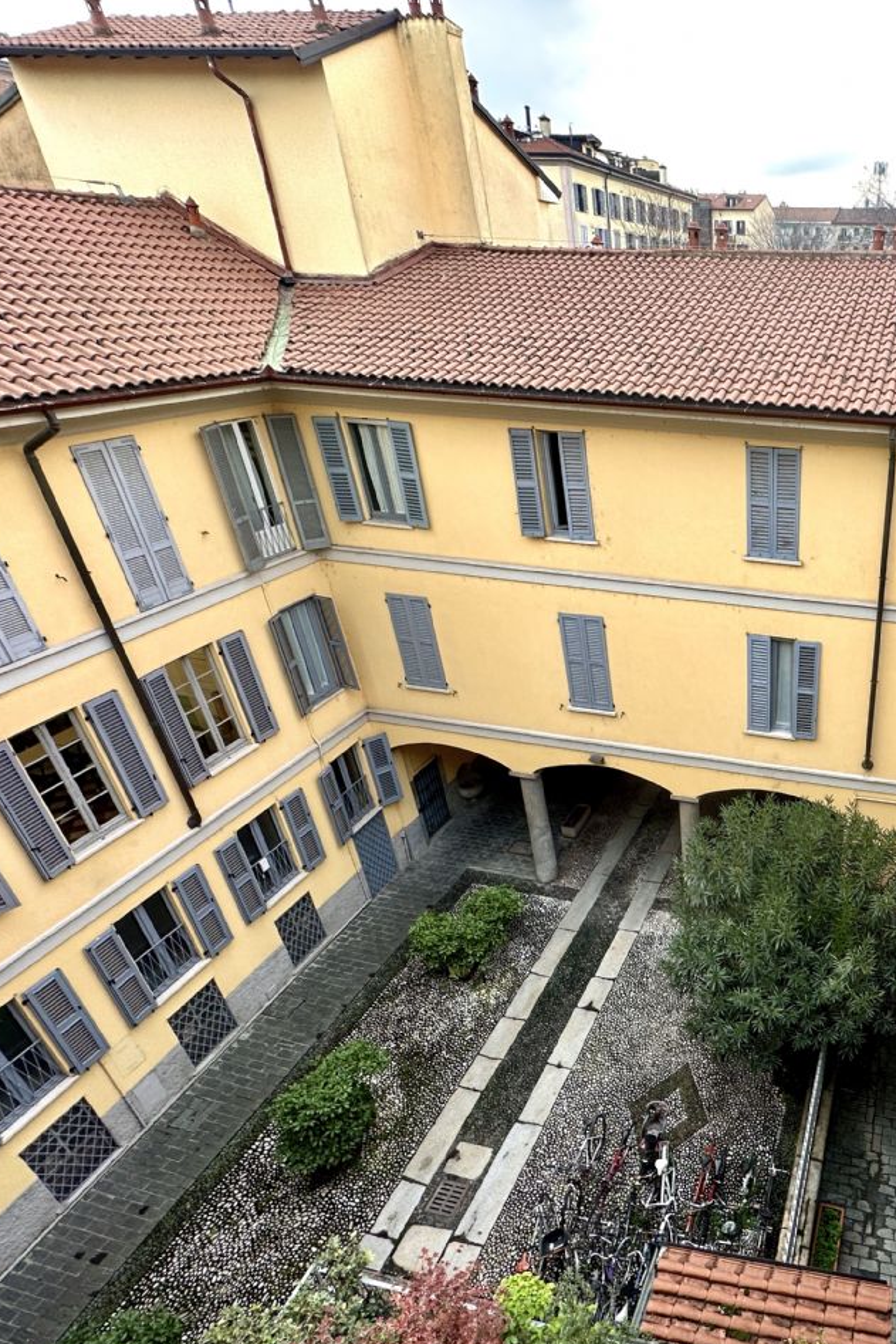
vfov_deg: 84.0
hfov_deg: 53.9
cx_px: 809
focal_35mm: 20
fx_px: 746
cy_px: 690
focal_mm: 2.22
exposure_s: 1/99
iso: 64
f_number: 2.2
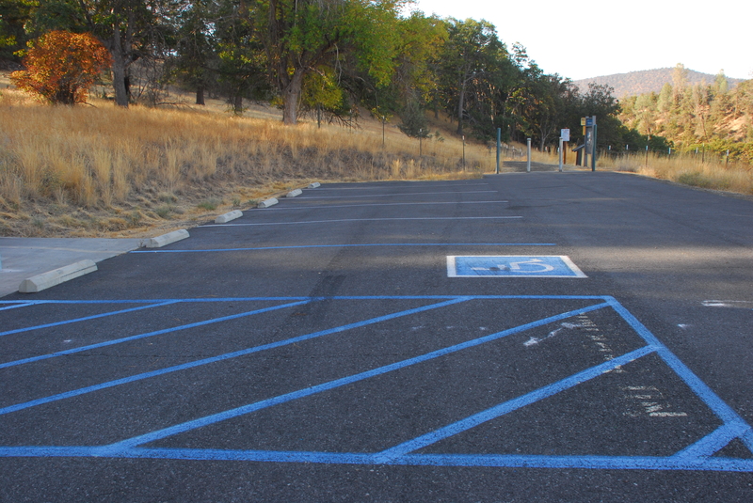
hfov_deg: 57.2
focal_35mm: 33
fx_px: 691
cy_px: 252
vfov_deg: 40.0
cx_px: 376
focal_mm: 22
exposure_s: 1/80
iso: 200
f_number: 6.3
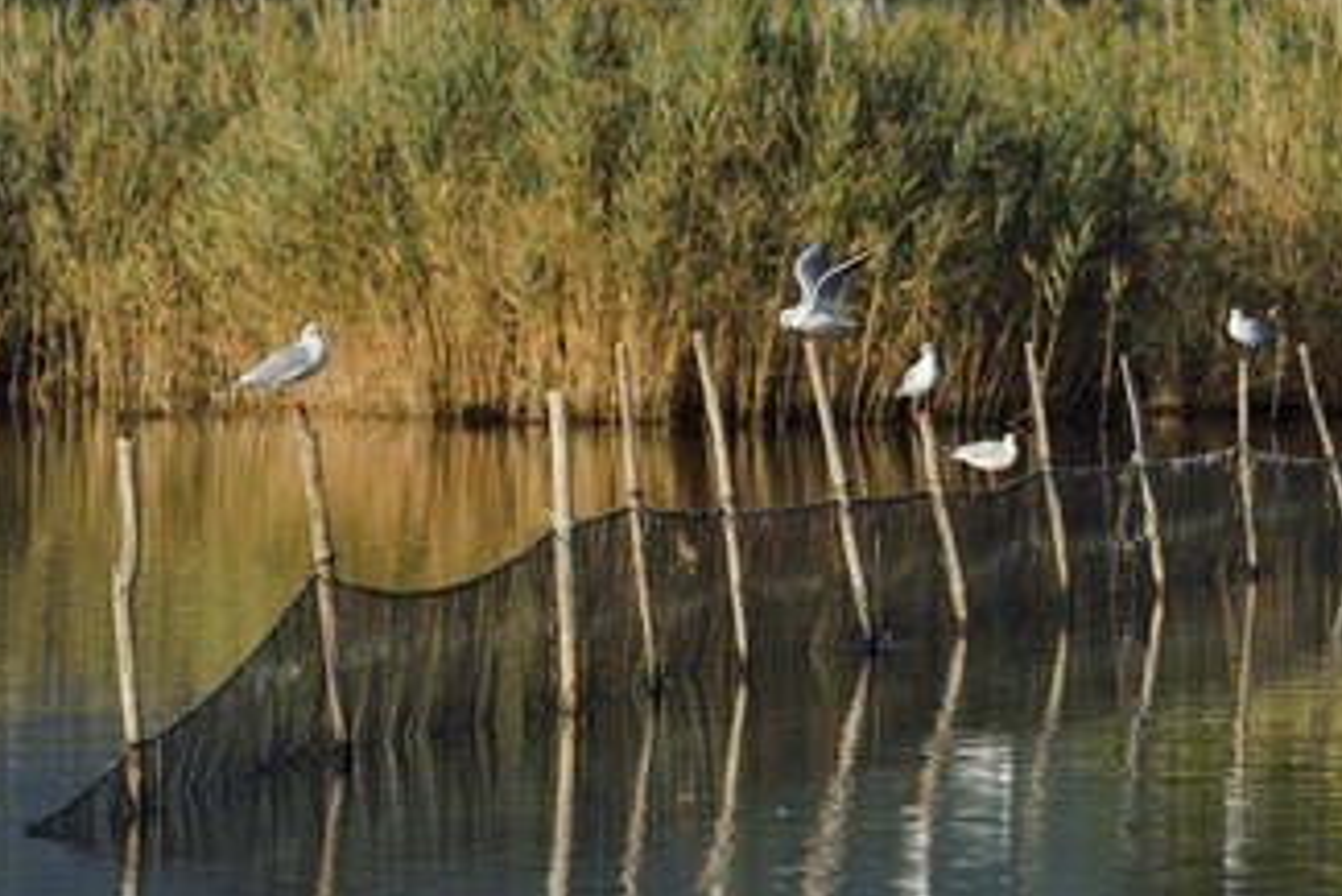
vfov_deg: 3.8
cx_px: 842
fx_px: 13500
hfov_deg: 5.7
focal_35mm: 362
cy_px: 425
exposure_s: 1/400
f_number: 11
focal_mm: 280
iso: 400
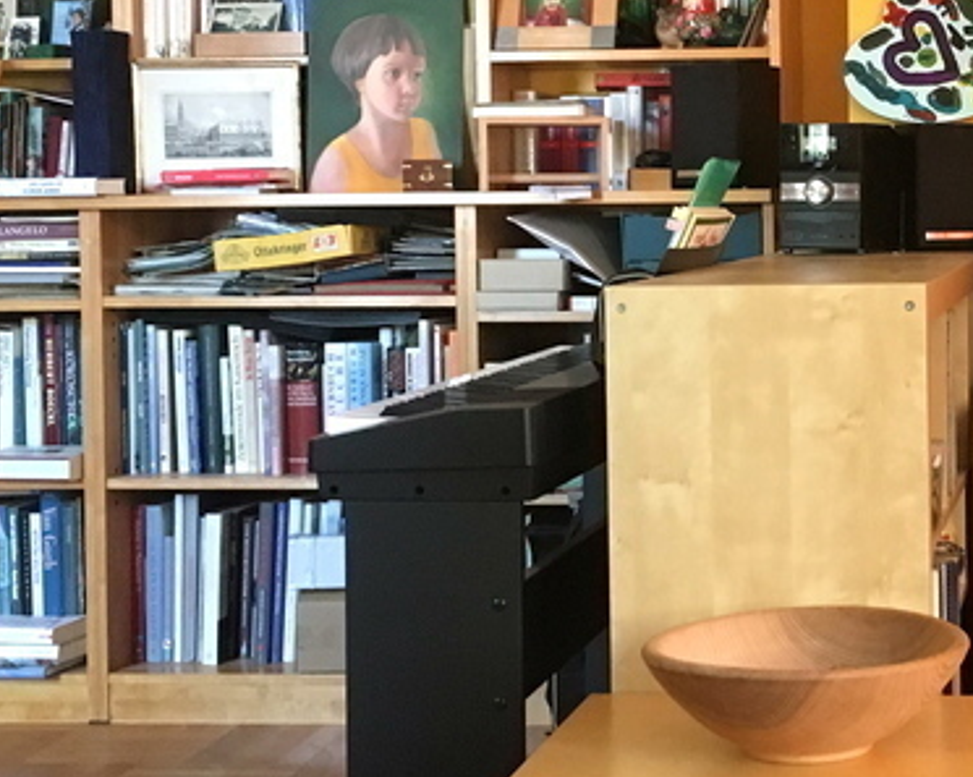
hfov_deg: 23.7
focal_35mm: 78
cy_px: 259
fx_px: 2244
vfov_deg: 19.6
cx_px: 897
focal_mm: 4.15
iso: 200
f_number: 2.2
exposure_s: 1/25
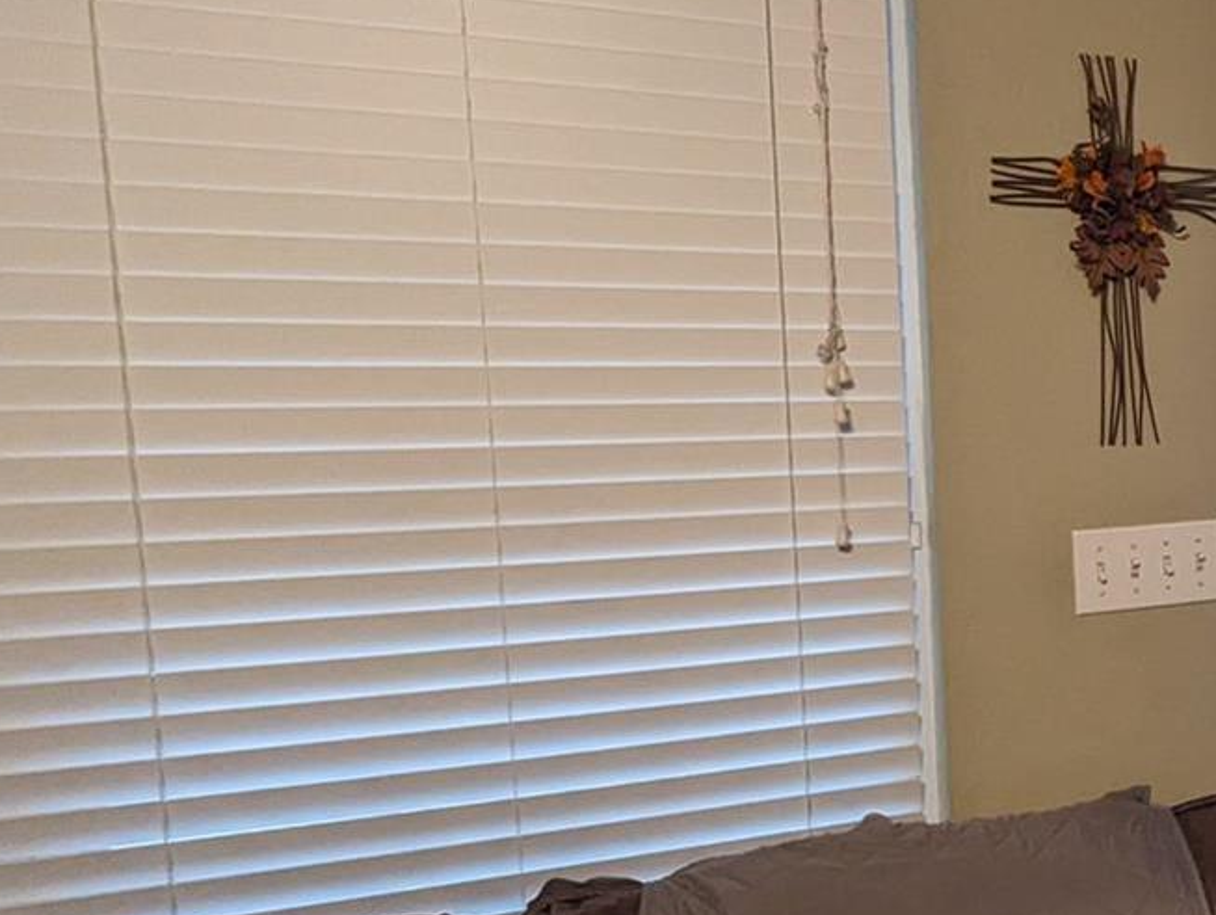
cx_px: 1422
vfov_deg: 36.8
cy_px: 508
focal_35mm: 39
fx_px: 1372
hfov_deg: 37.5
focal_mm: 2.35
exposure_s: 1/72.4
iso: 255
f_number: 2.2
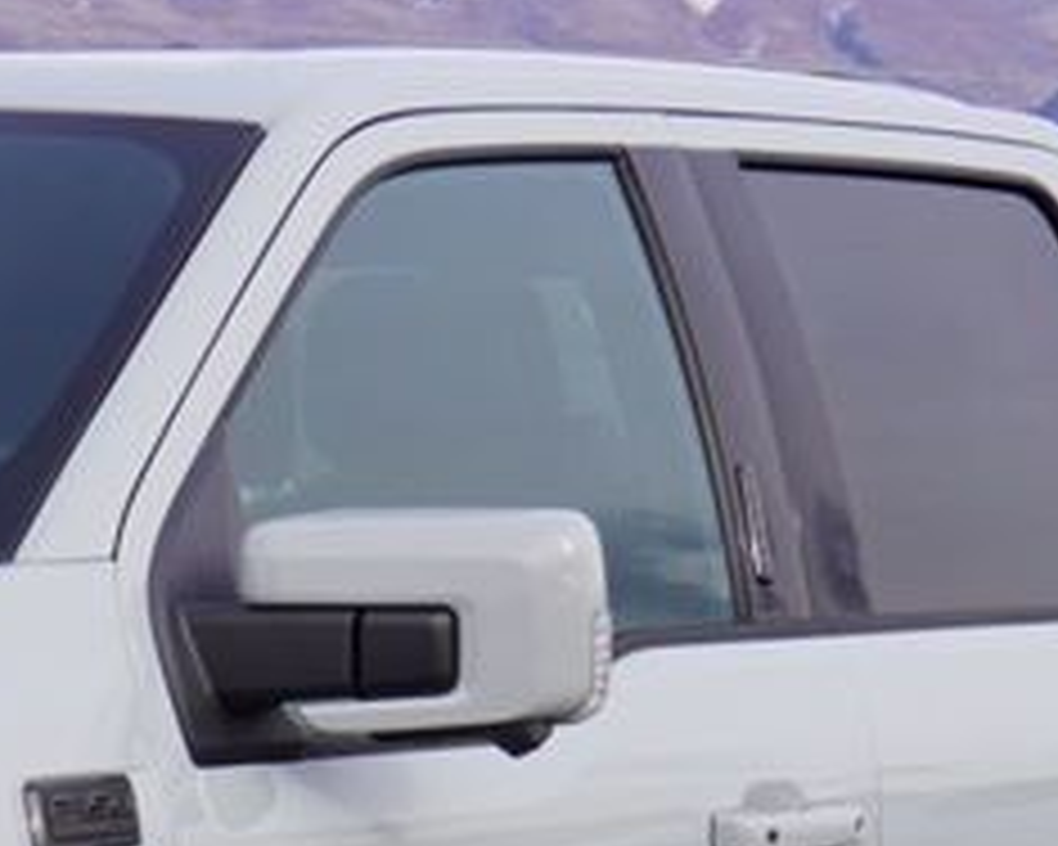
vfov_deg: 6.9
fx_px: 6920
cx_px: -270
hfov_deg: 8.6
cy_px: 1220
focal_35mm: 221
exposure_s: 1/100
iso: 100
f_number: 9
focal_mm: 36
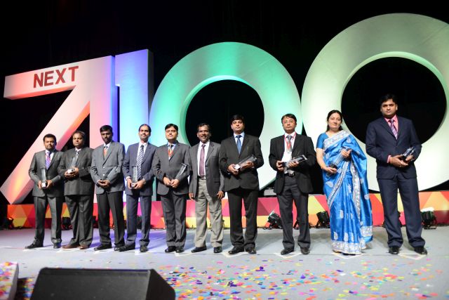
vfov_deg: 42.3
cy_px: 150
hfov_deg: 60.3
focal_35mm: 31
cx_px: 224
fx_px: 387
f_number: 3.2
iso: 500
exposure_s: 1/125
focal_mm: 31
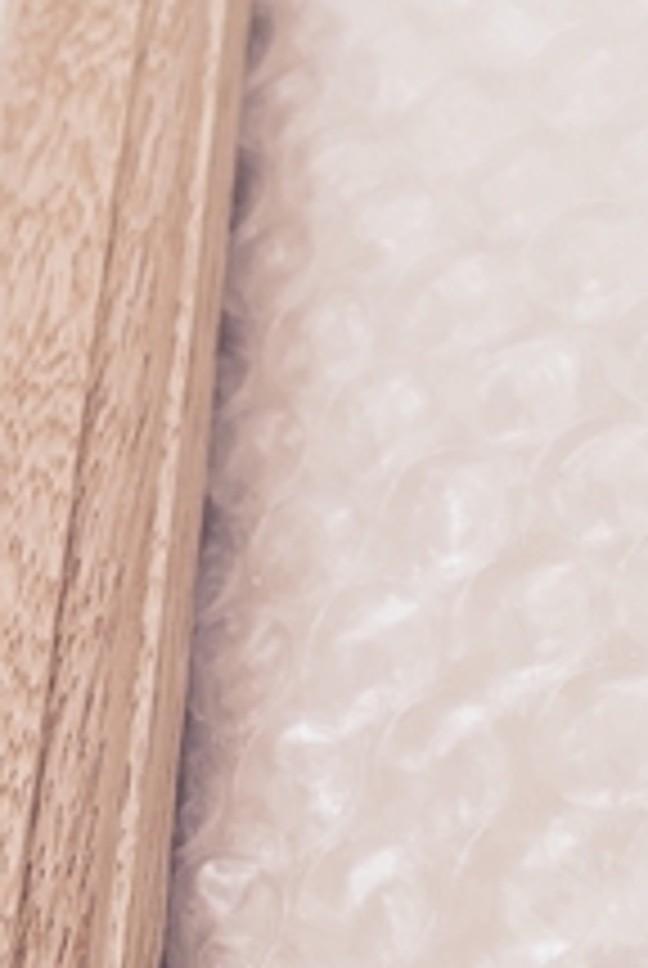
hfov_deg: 23.6
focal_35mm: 56
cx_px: 68
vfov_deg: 35.6
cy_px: 536
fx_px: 1507
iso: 32
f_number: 2.2
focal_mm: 4.15
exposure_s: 1/30
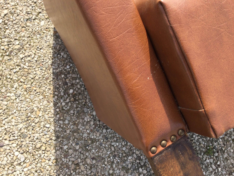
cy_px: 88
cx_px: 117
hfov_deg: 58.4
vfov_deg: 45.4
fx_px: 210
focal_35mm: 31
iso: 25
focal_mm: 3.3
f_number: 2.4
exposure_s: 1/494
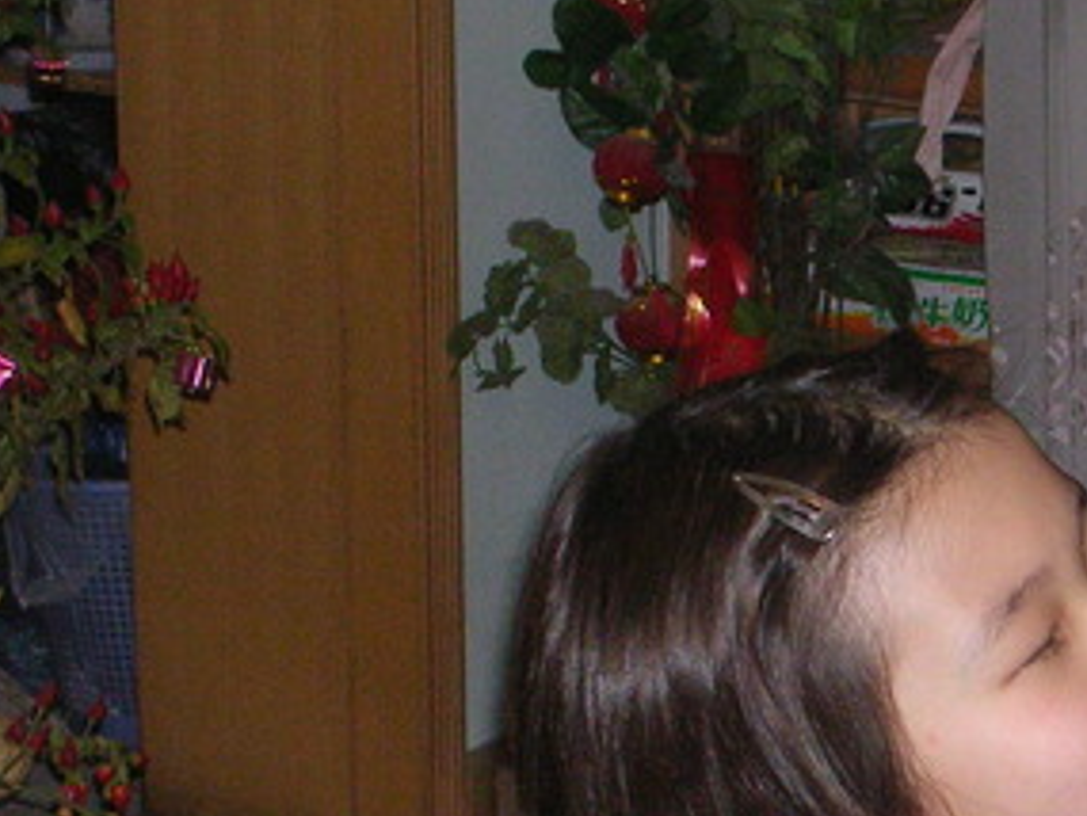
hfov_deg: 10.2
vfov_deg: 7.7
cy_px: 694
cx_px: 1072
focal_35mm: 193
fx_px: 6063
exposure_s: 1/60.1
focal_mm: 13
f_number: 4.1
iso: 174
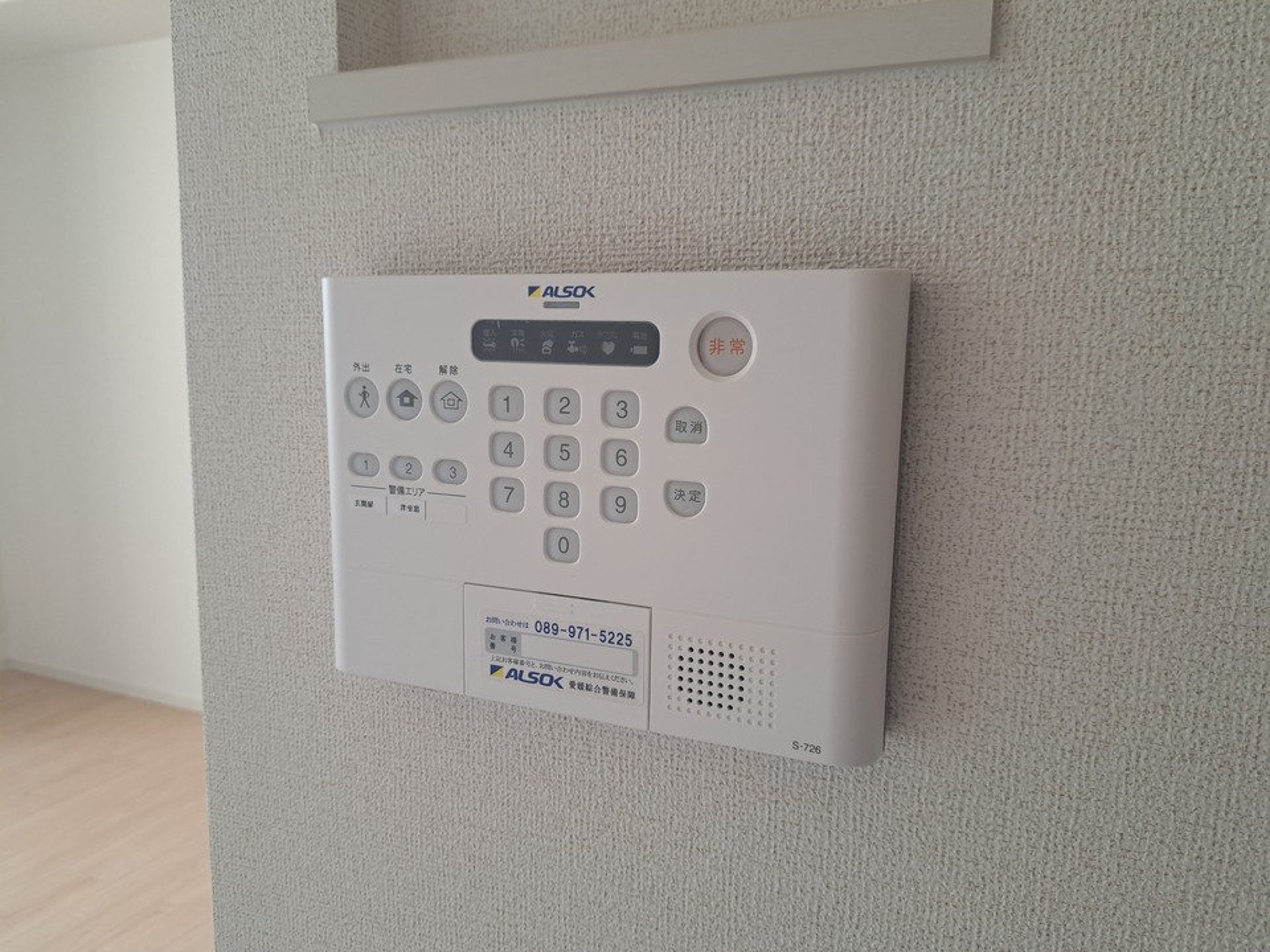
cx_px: 635
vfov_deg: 56.8
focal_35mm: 24
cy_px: 476
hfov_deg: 71.6
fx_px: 881
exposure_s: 1/50
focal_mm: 5.23
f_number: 1.8
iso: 125
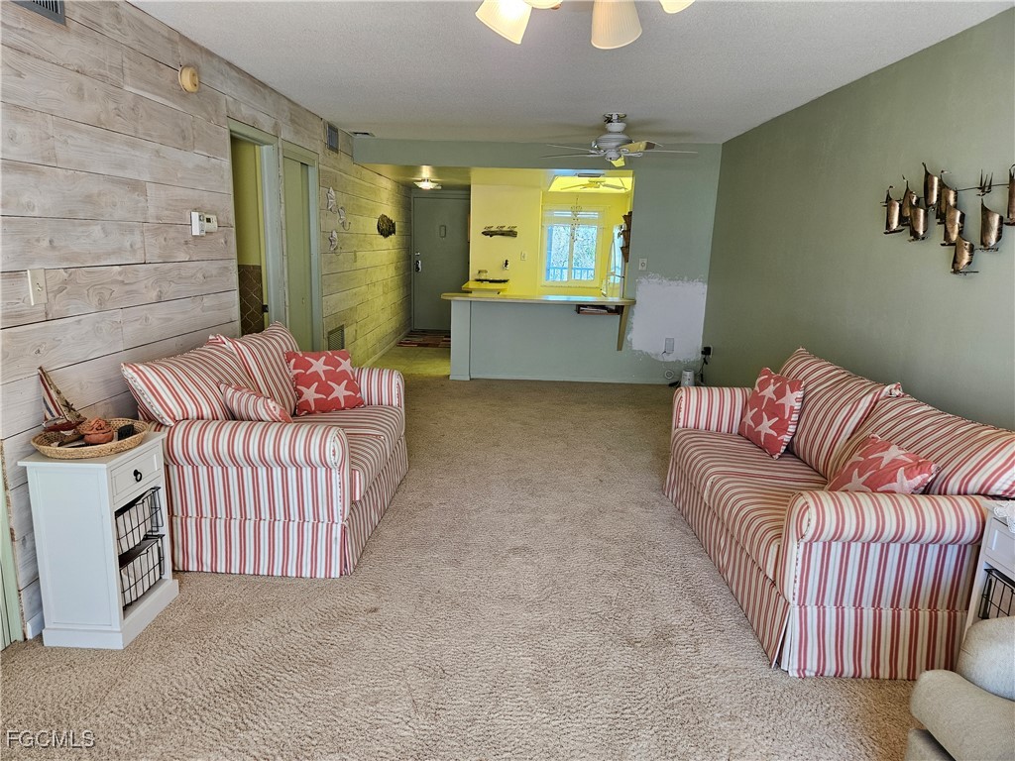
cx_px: 508
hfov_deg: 73.9
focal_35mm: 23
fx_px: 674
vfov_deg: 58.9
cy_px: 380
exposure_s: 1/120
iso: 160
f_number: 1.8
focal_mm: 5.4
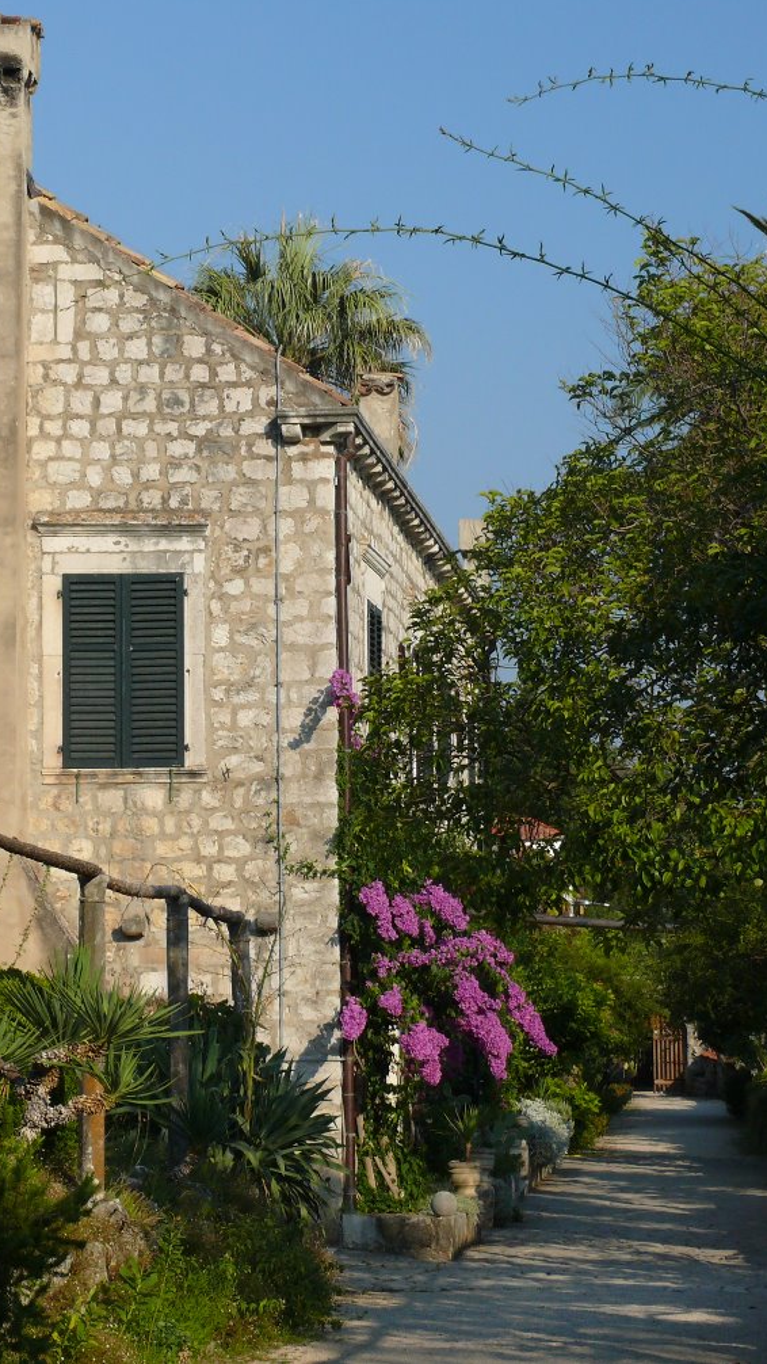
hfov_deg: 12.7
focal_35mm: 95
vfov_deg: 22.5
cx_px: 332
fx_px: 3434
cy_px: 679
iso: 100
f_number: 5
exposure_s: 1/250
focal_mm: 13.7
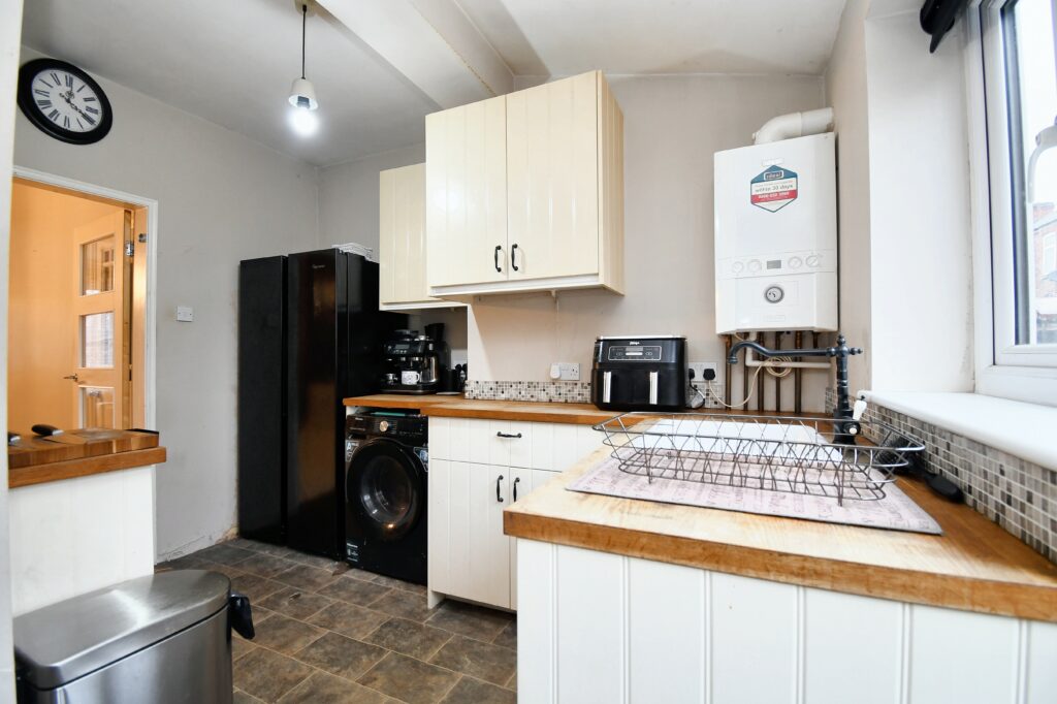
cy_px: 352
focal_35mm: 15
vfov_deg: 77.3
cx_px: 528
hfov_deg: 100.4
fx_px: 440
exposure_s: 1/20
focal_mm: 10
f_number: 4.5
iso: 560
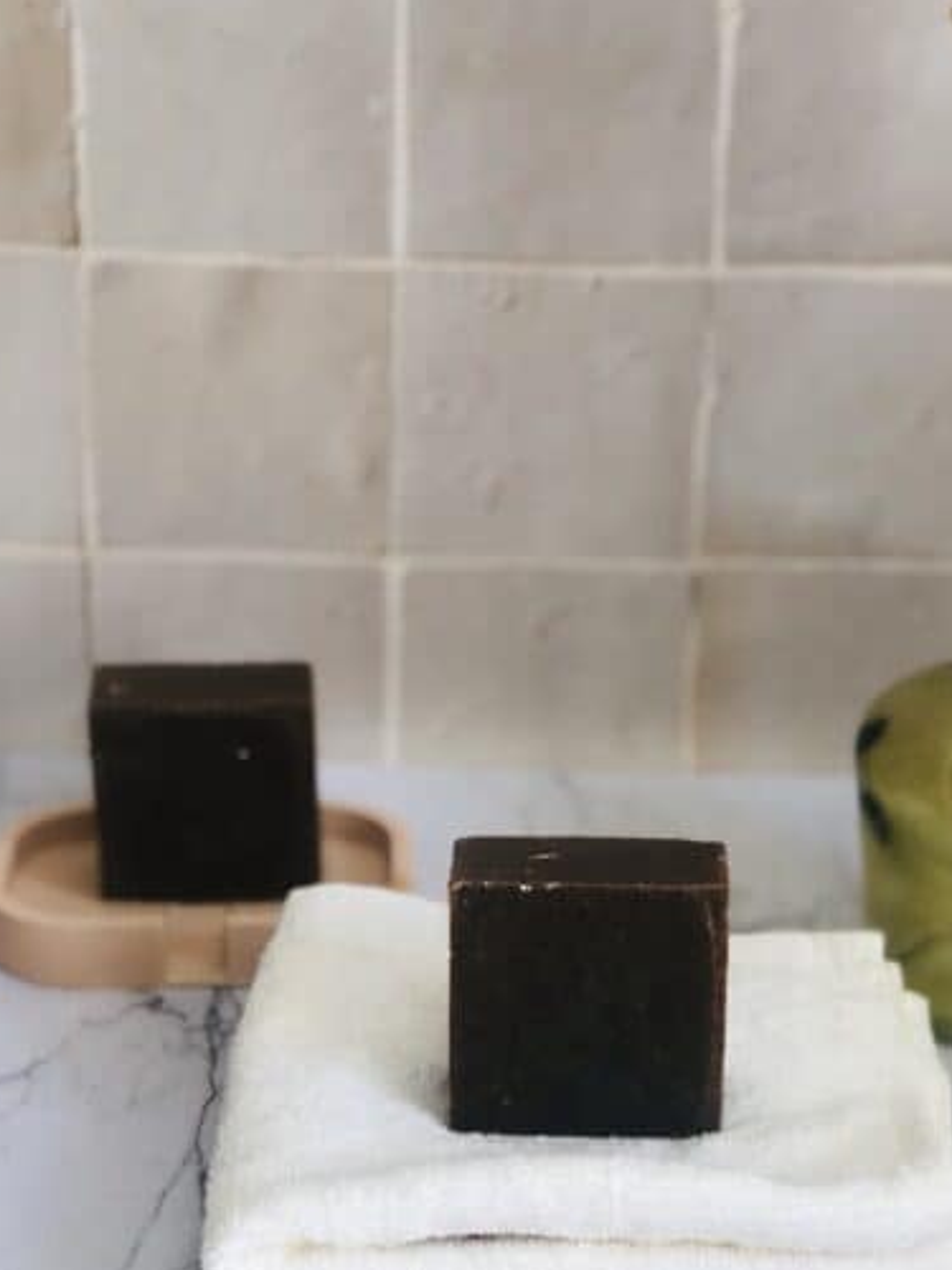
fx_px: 2787
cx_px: 594
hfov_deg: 19.4
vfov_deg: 25.6
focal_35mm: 76
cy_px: 753
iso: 50
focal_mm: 6.6
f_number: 2.8
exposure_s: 1/30
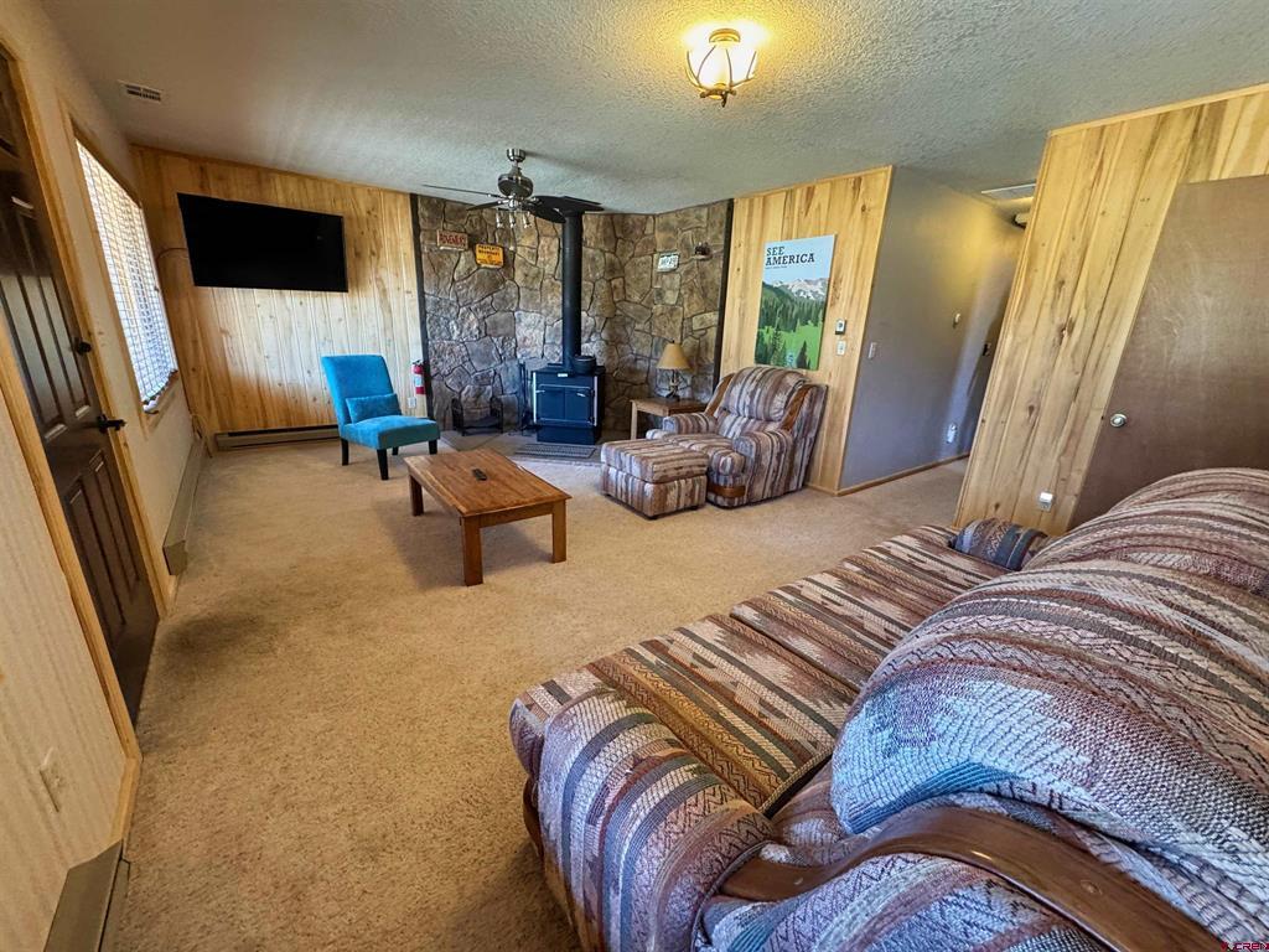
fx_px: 513
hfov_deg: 102.1
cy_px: 476
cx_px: 634
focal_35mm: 14
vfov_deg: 85.7
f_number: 2.2
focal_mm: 2.22
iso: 500
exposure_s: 1/60
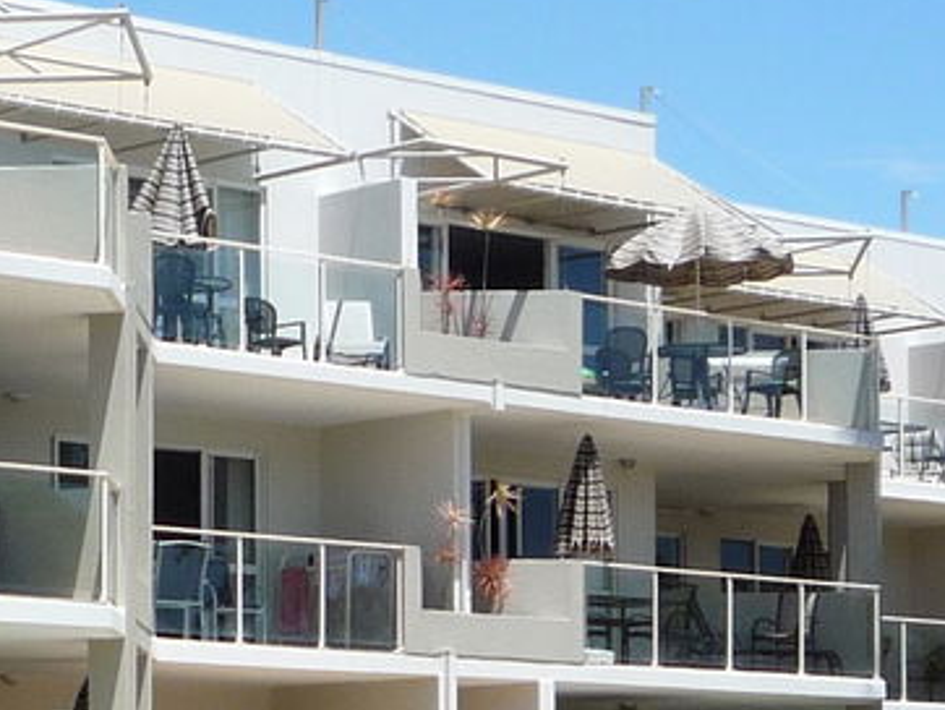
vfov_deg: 10.7
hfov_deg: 14.3
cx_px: 115
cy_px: 754
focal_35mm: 137
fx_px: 3743
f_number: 5
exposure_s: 1/400
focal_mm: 5.3
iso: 100
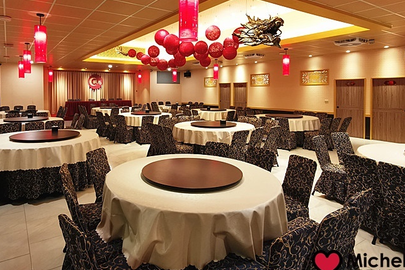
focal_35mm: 22
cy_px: 95
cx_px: 164
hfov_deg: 77.8
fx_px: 248
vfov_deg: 56.3
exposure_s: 1/30
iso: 250
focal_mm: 2.35
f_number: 2.2
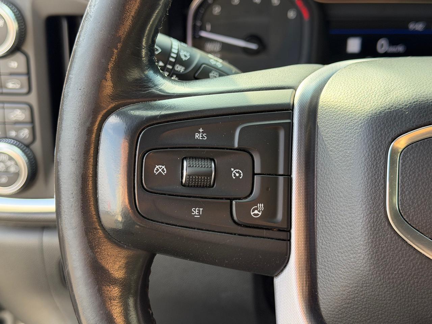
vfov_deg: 30.3
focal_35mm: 48
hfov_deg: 39.7
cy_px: 162
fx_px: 599
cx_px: 216
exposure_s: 1/227
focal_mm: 6.76
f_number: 1.78
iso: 64
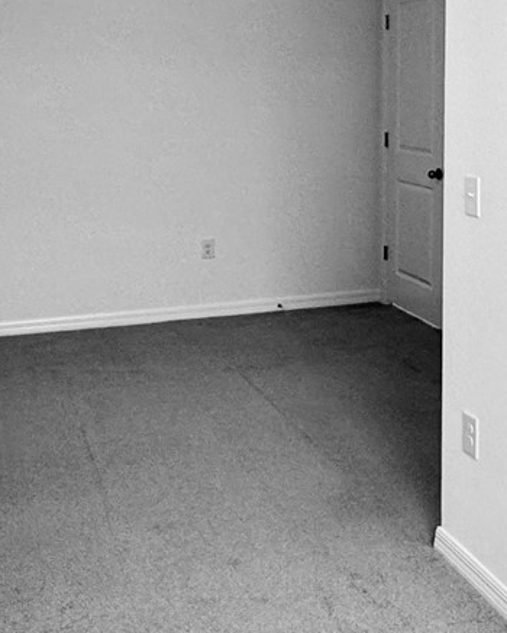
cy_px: 180
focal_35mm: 50
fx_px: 937
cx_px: 298
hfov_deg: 30.2
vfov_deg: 36.7
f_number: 2.2
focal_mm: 2.22
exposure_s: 1/120
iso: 250
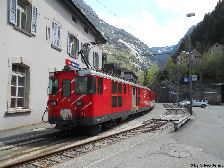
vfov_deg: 49.7
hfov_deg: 63.4
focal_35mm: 28
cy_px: 84
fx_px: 181
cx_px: 112
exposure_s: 1/640
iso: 80
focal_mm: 5
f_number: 2.7
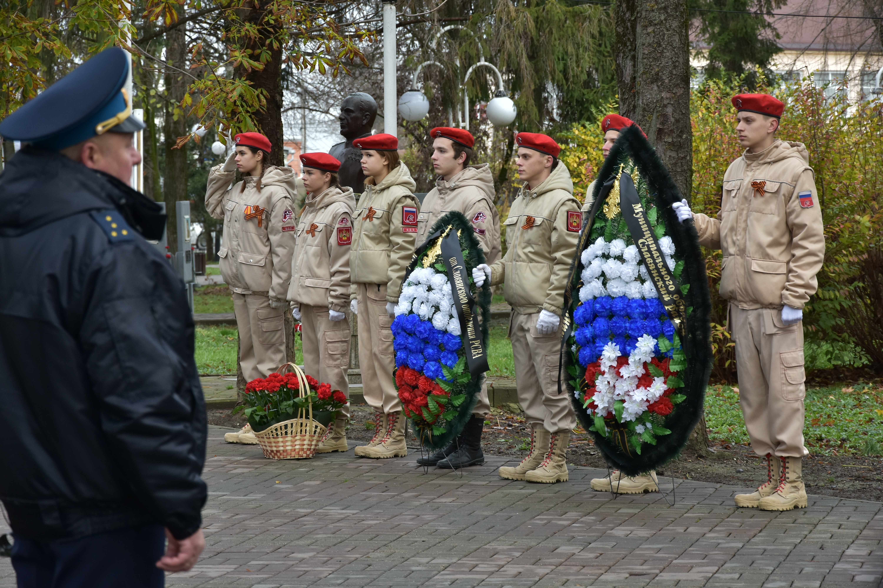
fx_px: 3311
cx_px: 442
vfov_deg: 10.2
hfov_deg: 15.2
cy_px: 294
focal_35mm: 135
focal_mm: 90
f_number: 6.3
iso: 400
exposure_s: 1/200
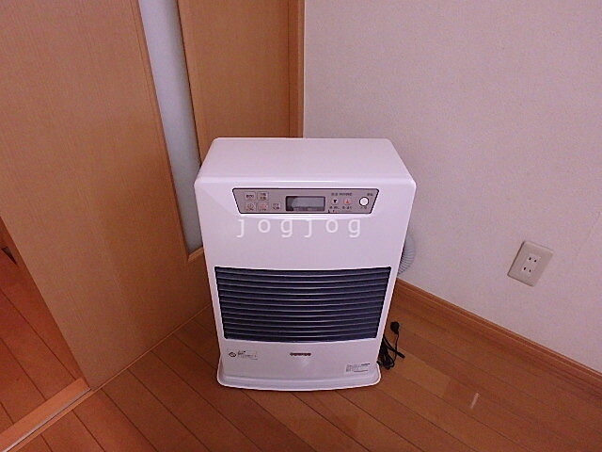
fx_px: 365
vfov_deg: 63.4
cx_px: 301
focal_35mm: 21
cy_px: 226
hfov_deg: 79.0
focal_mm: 3.7
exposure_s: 1/30
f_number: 3.5
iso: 800
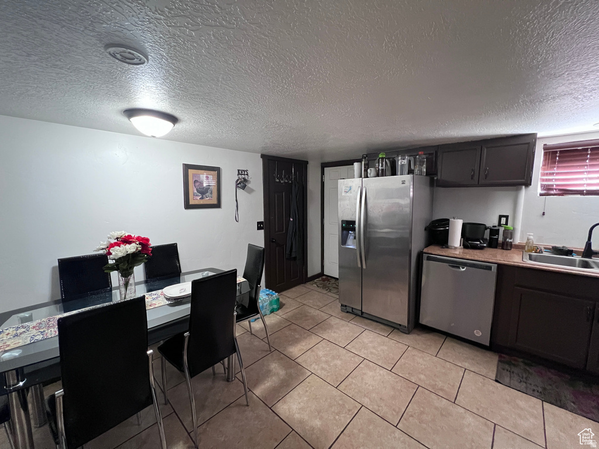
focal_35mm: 13
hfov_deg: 106.2
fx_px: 225
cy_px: 224
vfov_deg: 89.9
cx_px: 300
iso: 640
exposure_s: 1/60
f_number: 1.8
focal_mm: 1.57
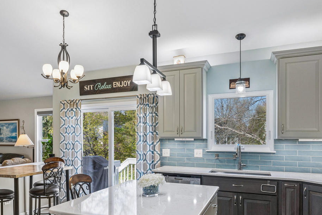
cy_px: 134
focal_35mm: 30
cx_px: 111
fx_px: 268
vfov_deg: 43.3
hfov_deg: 60.6
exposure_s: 1/20
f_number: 11
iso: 200
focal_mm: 17
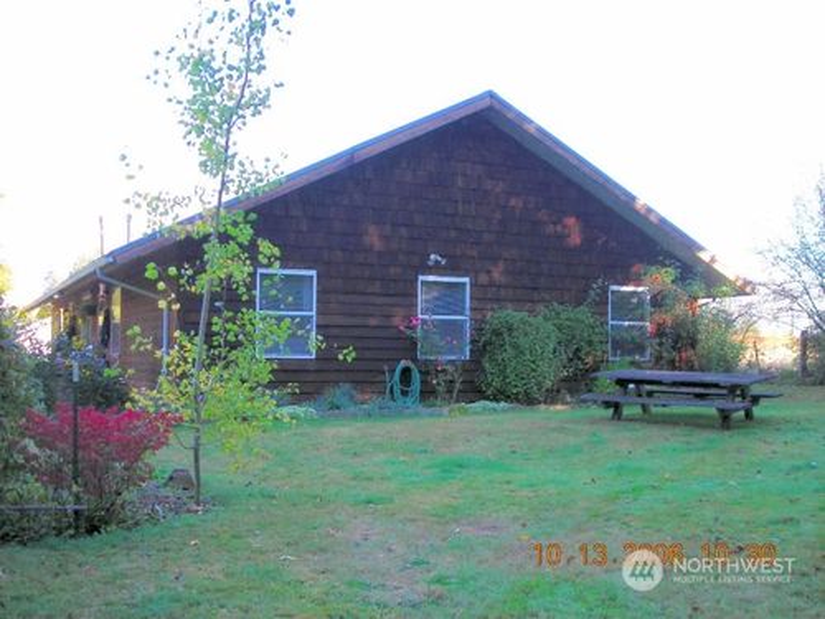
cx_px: 412
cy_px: 310
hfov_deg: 49.0
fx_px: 906
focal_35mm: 38
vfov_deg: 37.7
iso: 50
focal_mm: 6.3
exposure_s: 1/76.4
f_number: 3.2
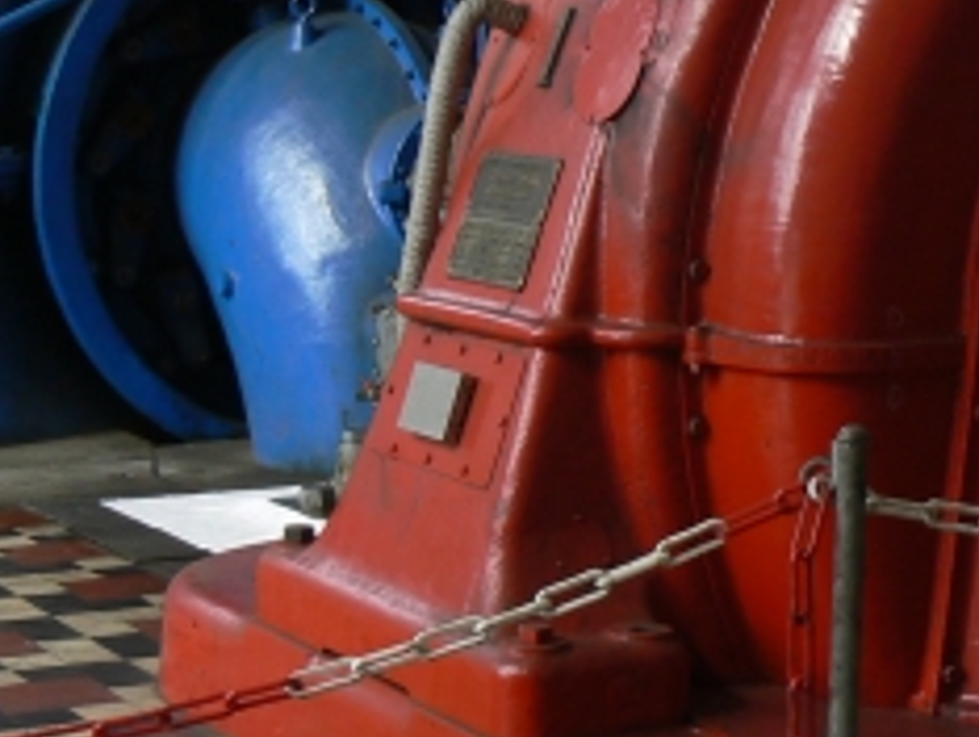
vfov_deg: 13.9
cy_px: 4
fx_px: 2973
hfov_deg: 18.4
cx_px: 845
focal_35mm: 105
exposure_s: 1/80
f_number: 4
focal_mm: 6
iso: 80
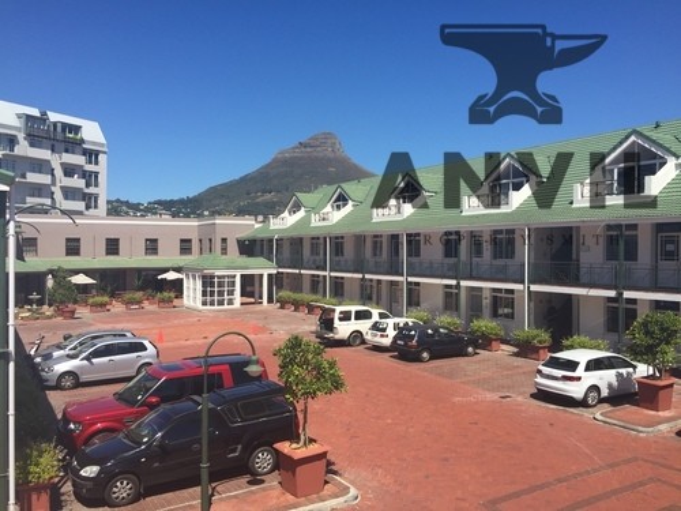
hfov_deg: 61.7
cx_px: 340
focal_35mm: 29
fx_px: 571
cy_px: 256
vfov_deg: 48.2
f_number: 2.2
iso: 32
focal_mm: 4.15
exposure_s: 1/2326
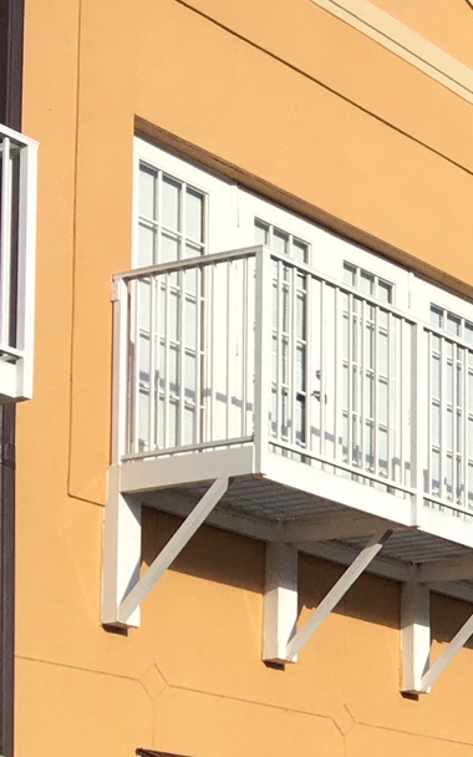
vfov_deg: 19.4
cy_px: 855
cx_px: 1056
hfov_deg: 11.2
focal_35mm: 102
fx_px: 2104
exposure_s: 1/1261
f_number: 2.2
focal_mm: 4.15
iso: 25
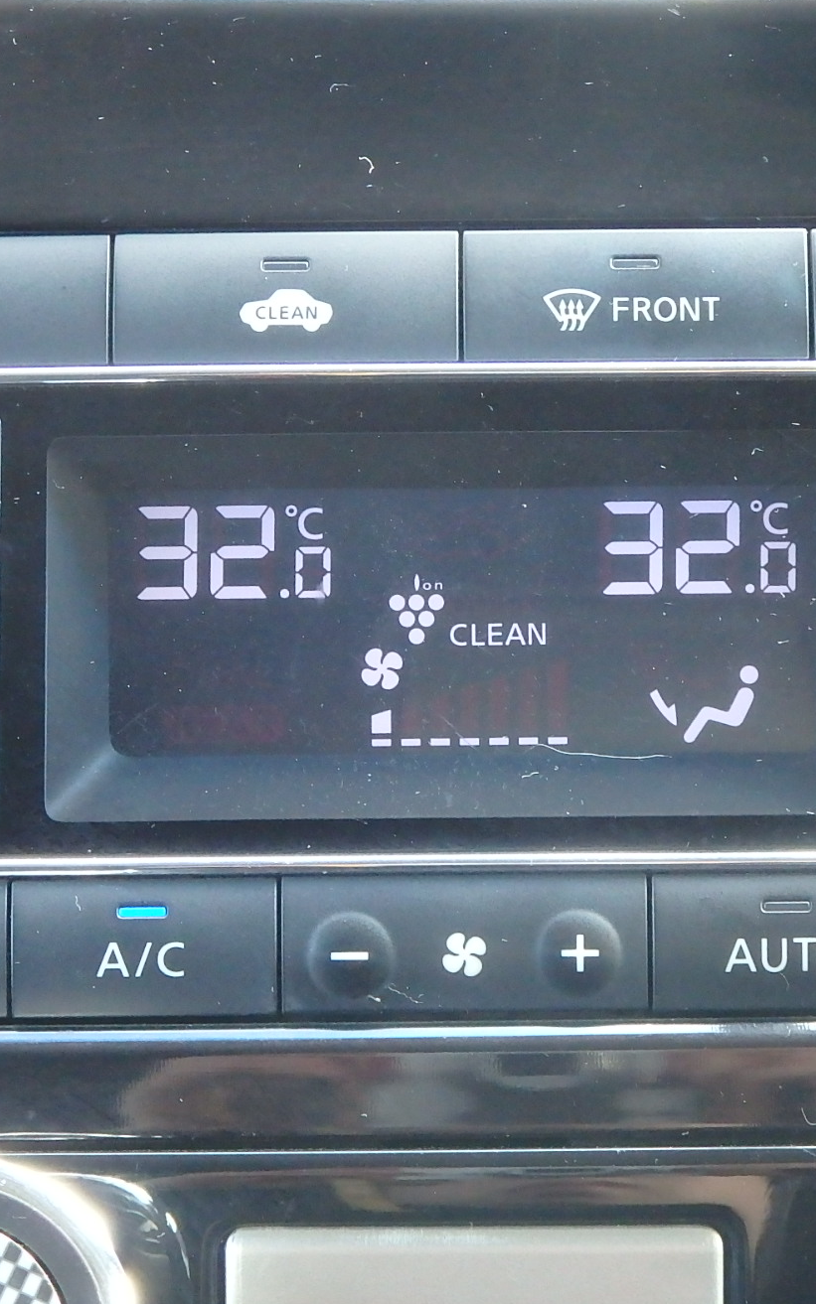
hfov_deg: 10.6
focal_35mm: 124
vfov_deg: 16.8
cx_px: 468
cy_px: 654
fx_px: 4411
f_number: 4.6
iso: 800
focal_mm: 14.4
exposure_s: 1/60
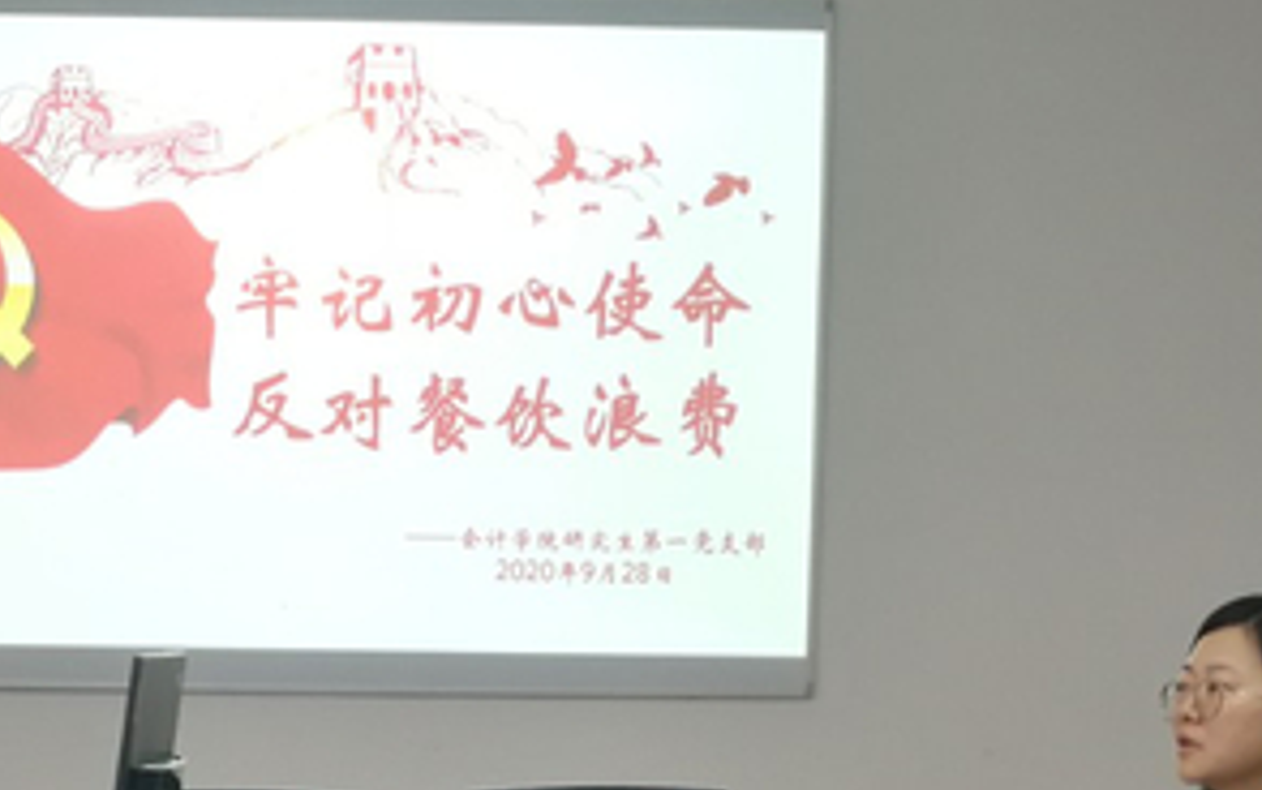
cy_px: 1206
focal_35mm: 98
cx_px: 434
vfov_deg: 12.6
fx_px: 3372
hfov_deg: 21.1
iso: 160
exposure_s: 1/50
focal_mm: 3.84
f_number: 2.2
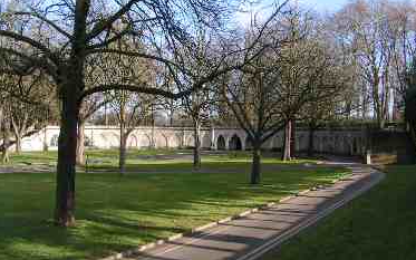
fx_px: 465
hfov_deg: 48.2
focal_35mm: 41
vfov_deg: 31.2
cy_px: 136
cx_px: 207
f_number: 5.6
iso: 50
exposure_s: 1/160
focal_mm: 5.8
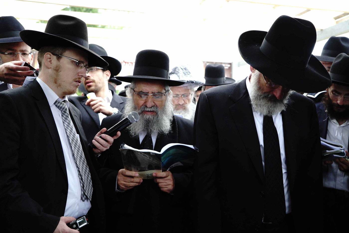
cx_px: 174
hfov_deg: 60.3
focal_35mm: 31
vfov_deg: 42.4
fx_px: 301
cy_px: 116
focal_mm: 31
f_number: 4
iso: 1250
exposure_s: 1/125
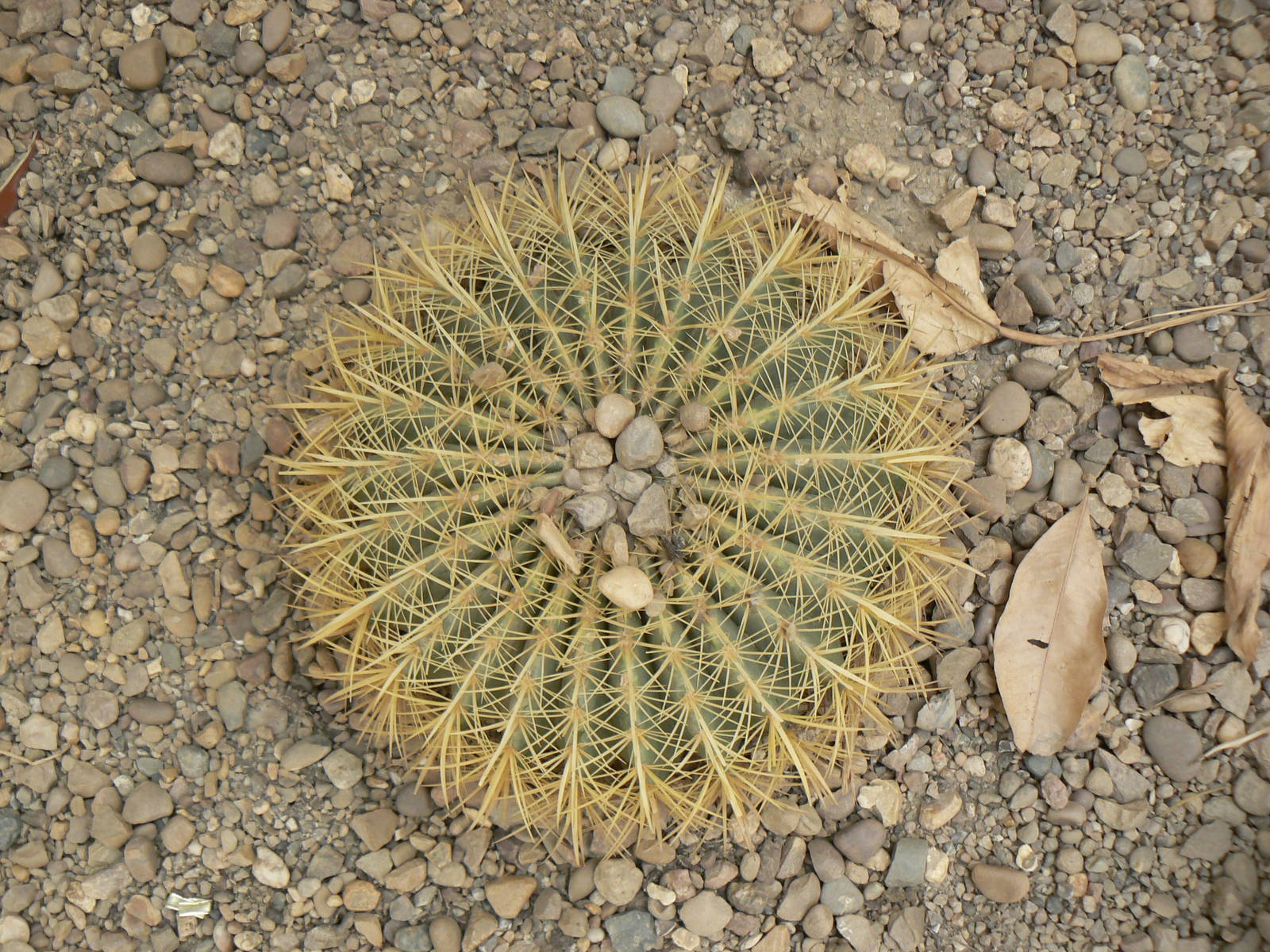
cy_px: 476
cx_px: 635
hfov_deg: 51.4
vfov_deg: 39.7
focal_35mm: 36
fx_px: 1321
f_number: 4
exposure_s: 1/80
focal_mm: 6
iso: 100
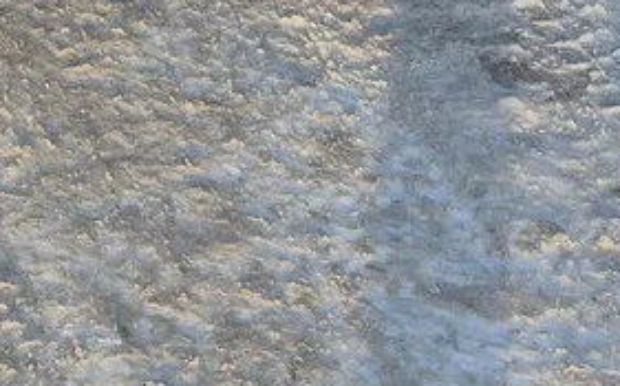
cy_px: -757
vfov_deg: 8.1
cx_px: -335
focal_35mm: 139
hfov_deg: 14.0
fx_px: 2346
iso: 25
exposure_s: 1/366
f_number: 1.8
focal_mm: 5.4
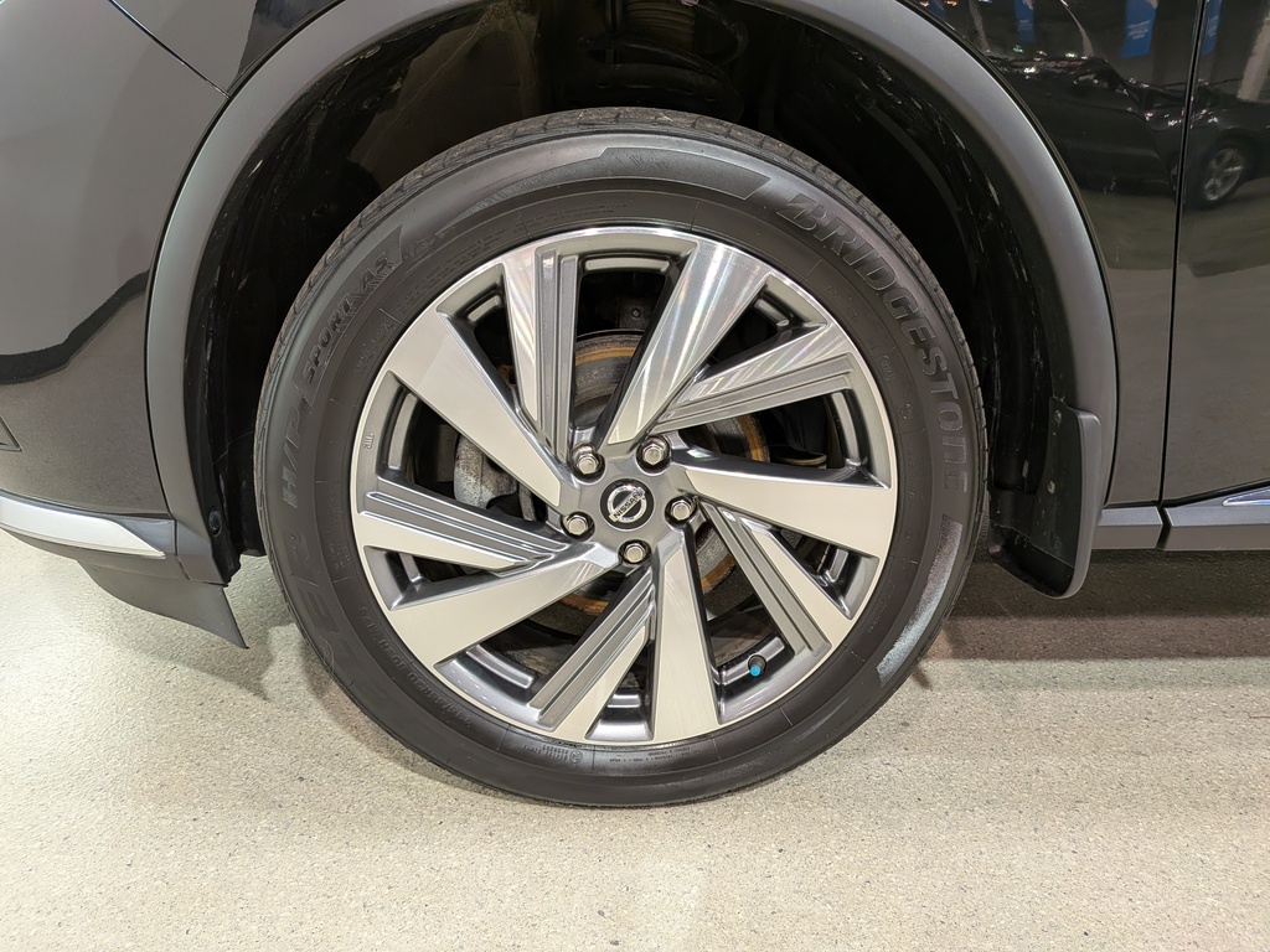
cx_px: 635
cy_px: 476
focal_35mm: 24
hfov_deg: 71.6
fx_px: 881
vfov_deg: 56.8
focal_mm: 4.53
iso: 227
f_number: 1.7
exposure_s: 1/60
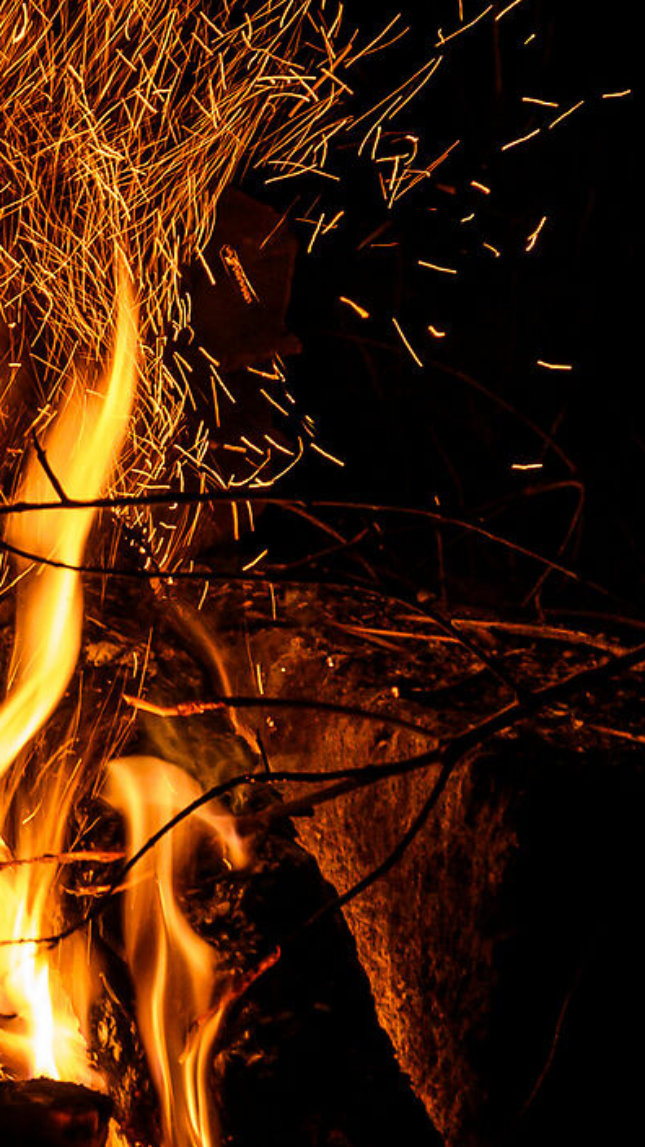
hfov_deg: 6.5
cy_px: 688
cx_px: -435
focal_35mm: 182
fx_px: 5534
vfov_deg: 11.8
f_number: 5
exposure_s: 1/50
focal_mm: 34
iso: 500
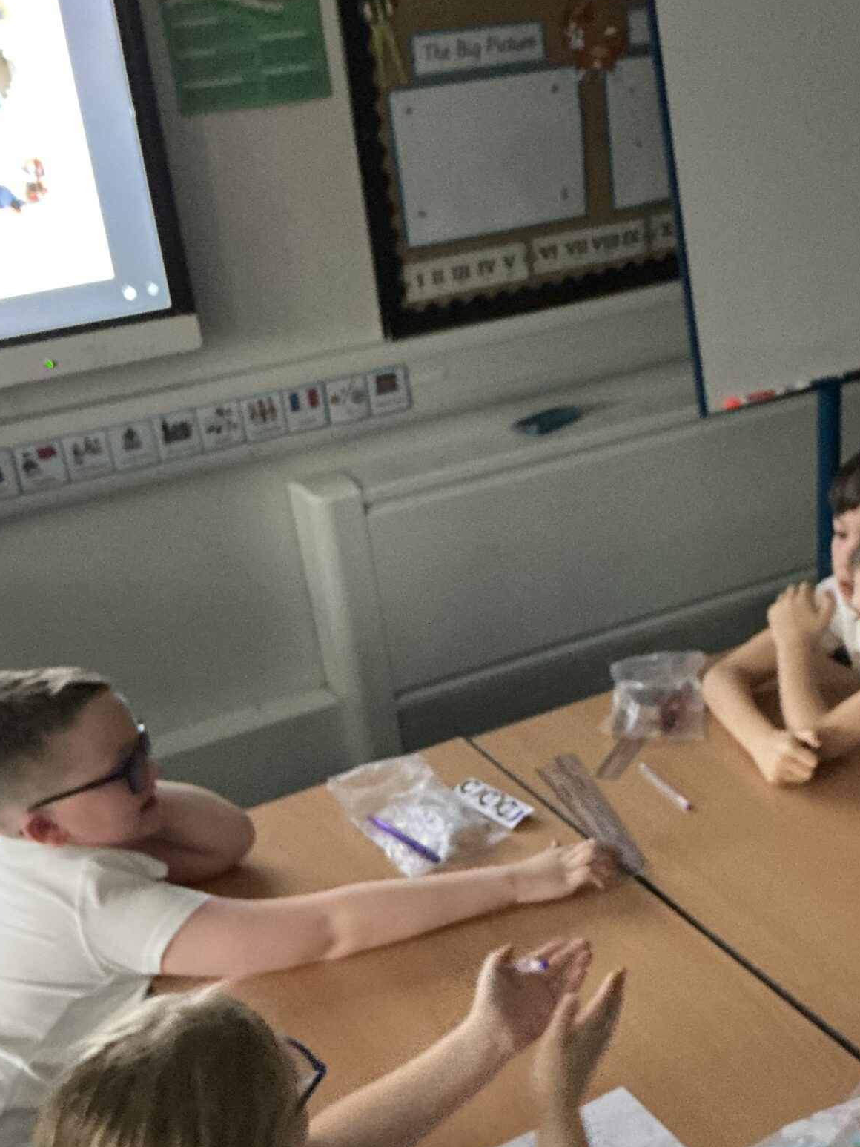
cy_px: 750
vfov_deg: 39.3
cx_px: 573
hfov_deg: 30.0
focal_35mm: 48
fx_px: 1590
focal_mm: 3
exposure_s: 1/17
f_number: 1.8
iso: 640
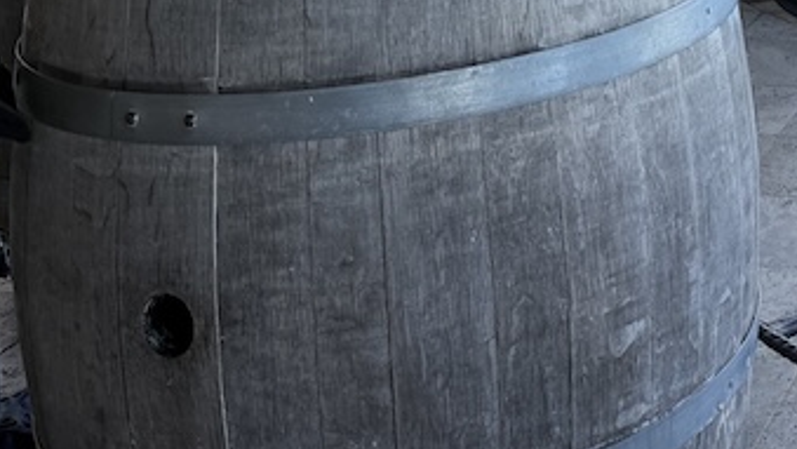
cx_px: 806
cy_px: -433
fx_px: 1670
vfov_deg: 13.3
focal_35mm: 79
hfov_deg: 25.4
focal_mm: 6.76
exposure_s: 1/484
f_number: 1.78
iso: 100
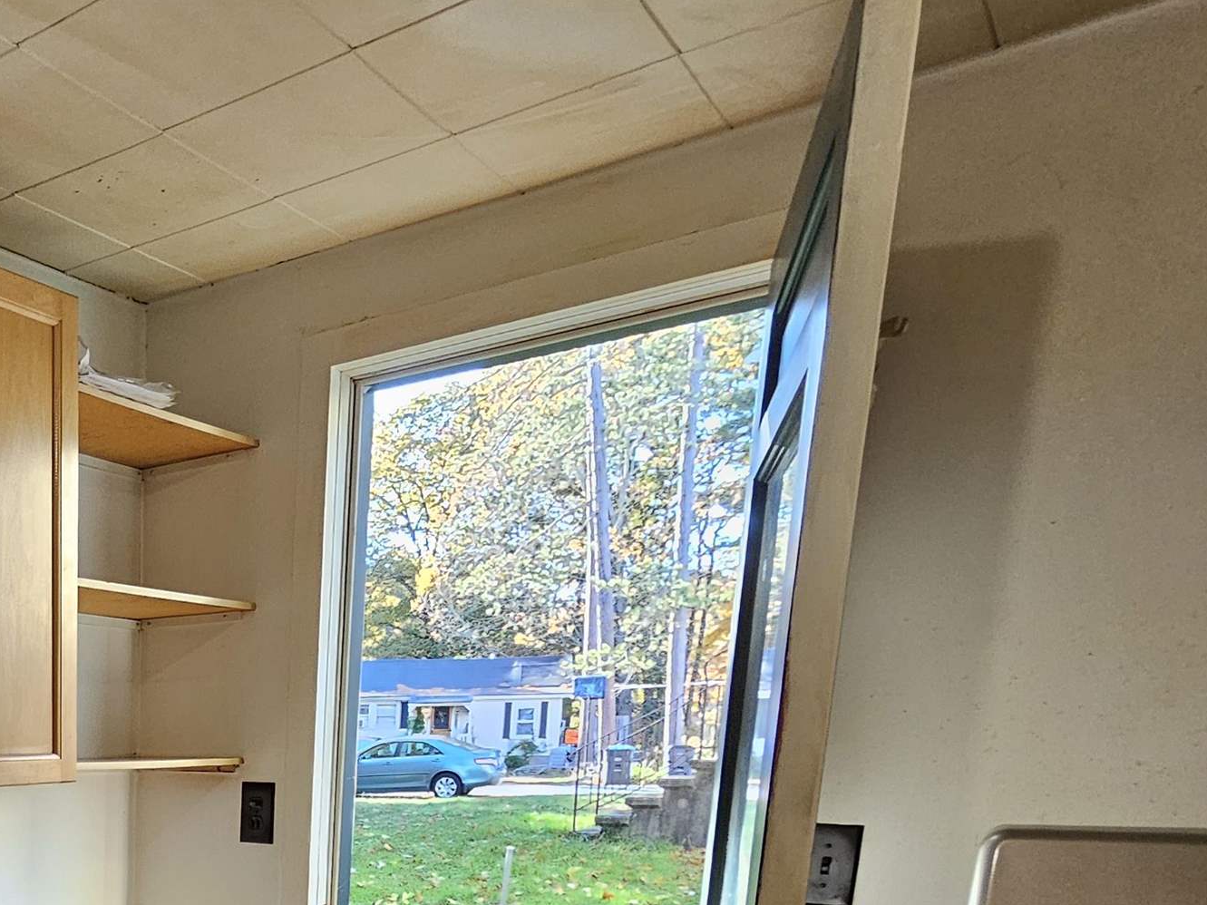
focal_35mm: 30
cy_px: 979
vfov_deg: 39.1
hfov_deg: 51.1
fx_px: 1046
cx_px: 67
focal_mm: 2.2
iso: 200
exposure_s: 1/77.4
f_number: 2.2
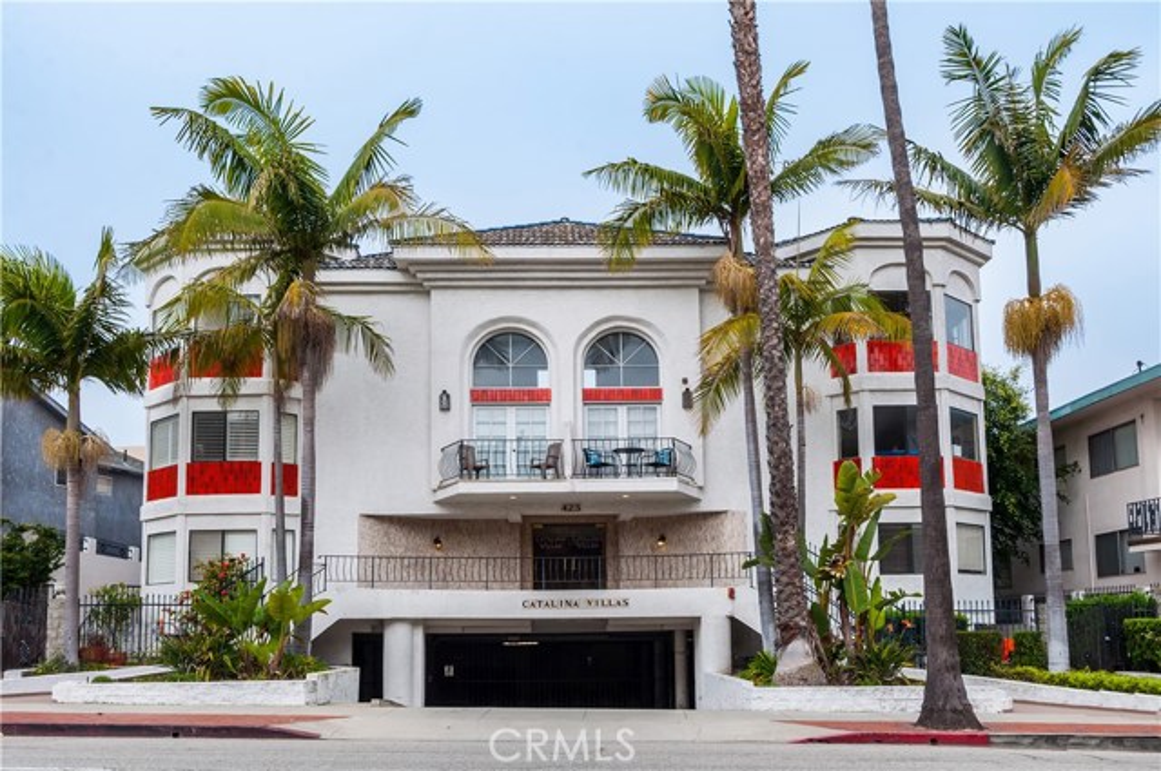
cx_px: 580
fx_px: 1063
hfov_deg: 57.3
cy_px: 386
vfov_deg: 39.9
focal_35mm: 33
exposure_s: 1/100
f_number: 14
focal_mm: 22
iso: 200
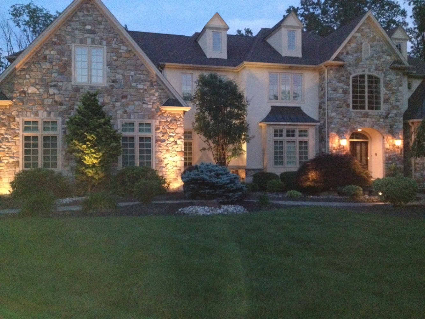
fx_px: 430
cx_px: 212
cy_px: 160
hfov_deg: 52.6
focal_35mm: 35
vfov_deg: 40.7
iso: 800
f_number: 2.4
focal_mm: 4.28
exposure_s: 1/16
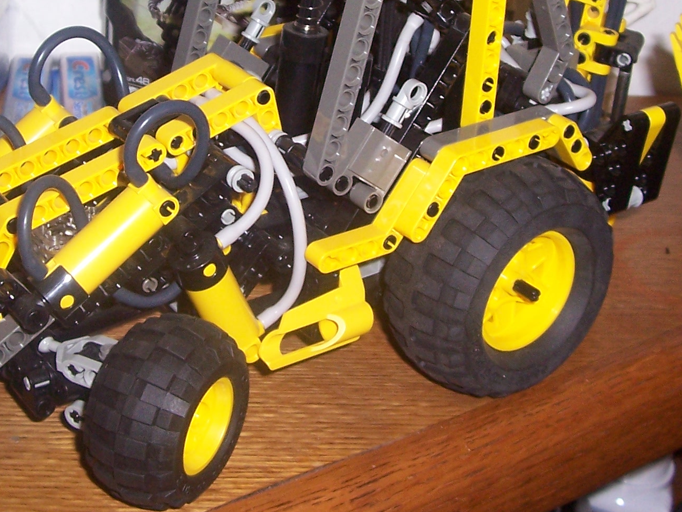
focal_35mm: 67
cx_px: 254
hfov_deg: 28.9
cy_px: 104
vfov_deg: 21.7
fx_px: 1320
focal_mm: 5.6
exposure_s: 1/60
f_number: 2.7
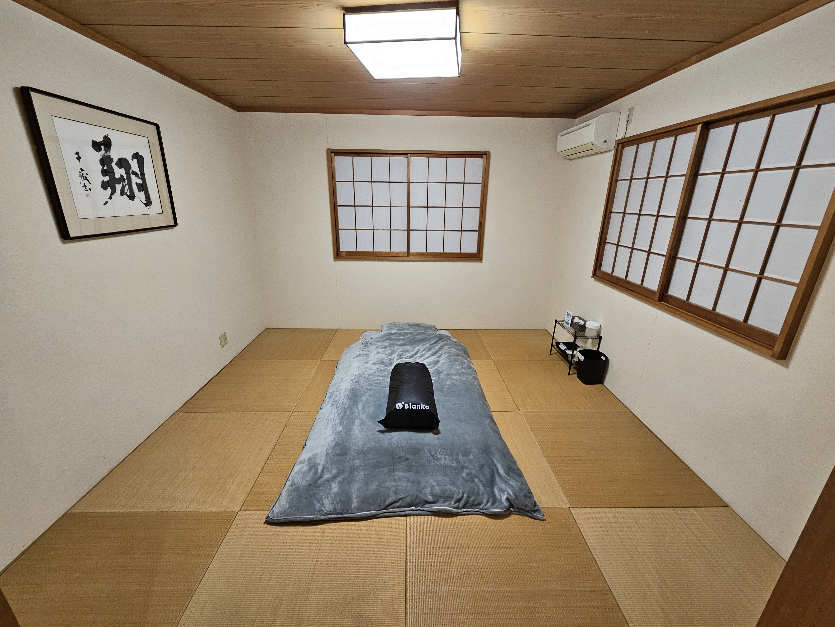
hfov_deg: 106.2
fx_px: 314
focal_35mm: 13
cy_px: 314
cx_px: 418
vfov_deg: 89.9
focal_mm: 2.2
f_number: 2.2
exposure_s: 1/60
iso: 320
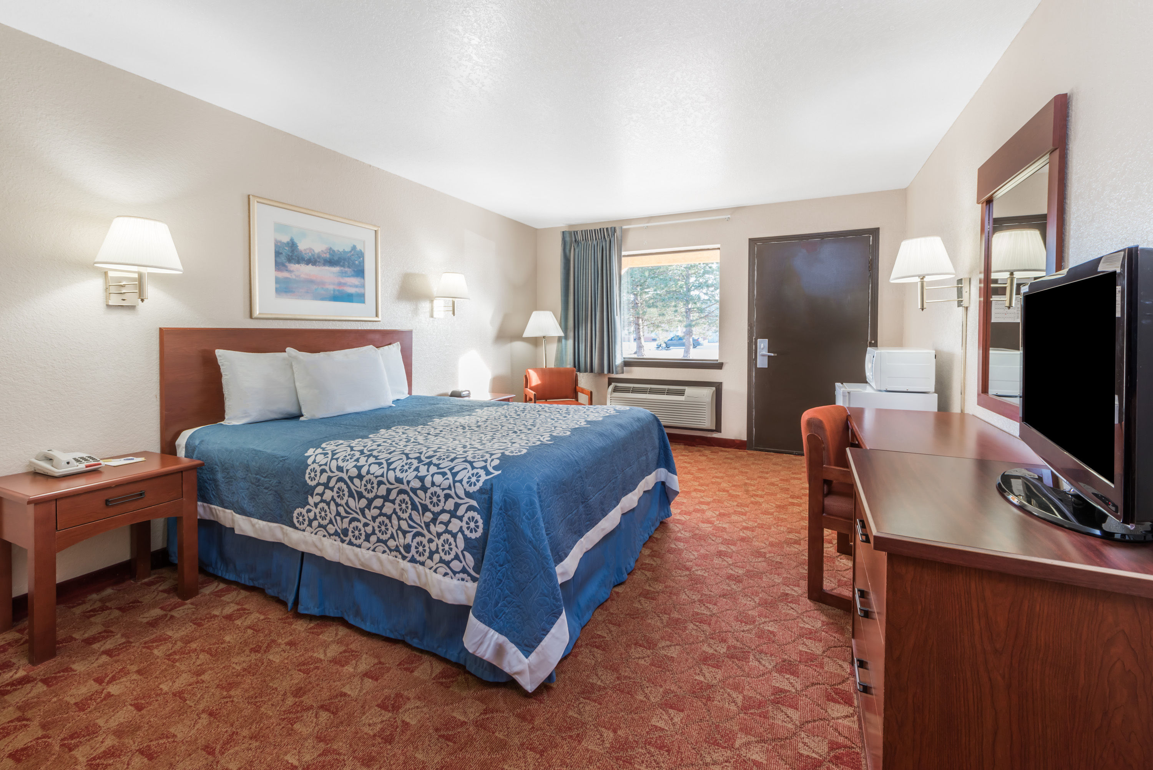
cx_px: 576
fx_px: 448
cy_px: 385
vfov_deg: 81.2
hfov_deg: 104.2
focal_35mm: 14
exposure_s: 1
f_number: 16
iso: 100
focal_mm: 14
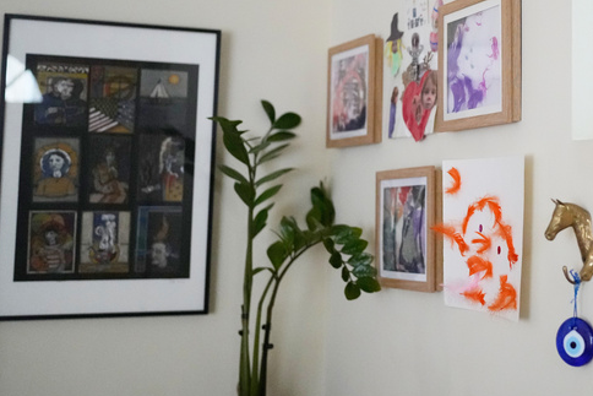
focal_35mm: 74
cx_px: 566
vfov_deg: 18.3
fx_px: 1219
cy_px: 93
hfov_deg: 26.2
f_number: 1.4
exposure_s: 1/800
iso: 5000
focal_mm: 35
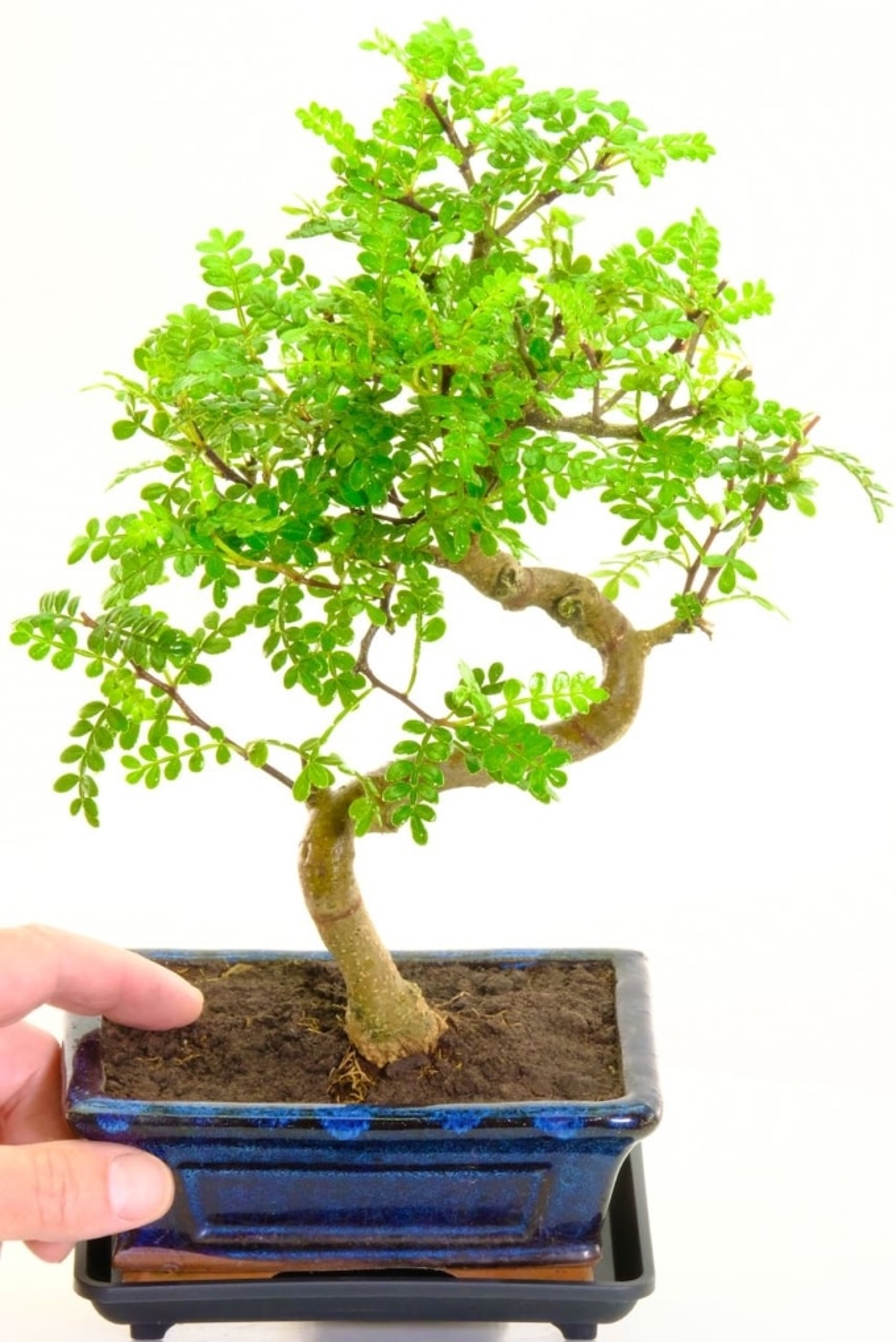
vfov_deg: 9.2
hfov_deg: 6.2
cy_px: 671
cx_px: 448
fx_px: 8319
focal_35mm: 223
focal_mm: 148.5
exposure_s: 1/30
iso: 4000
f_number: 22
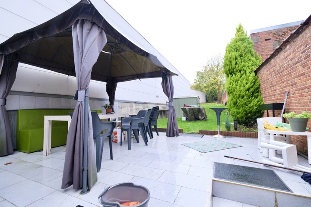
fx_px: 130
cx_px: 156
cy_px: 104
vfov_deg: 77.3
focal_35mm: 15
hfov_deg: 100.4
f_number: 4
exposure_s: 1/60
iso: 640
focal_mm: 10
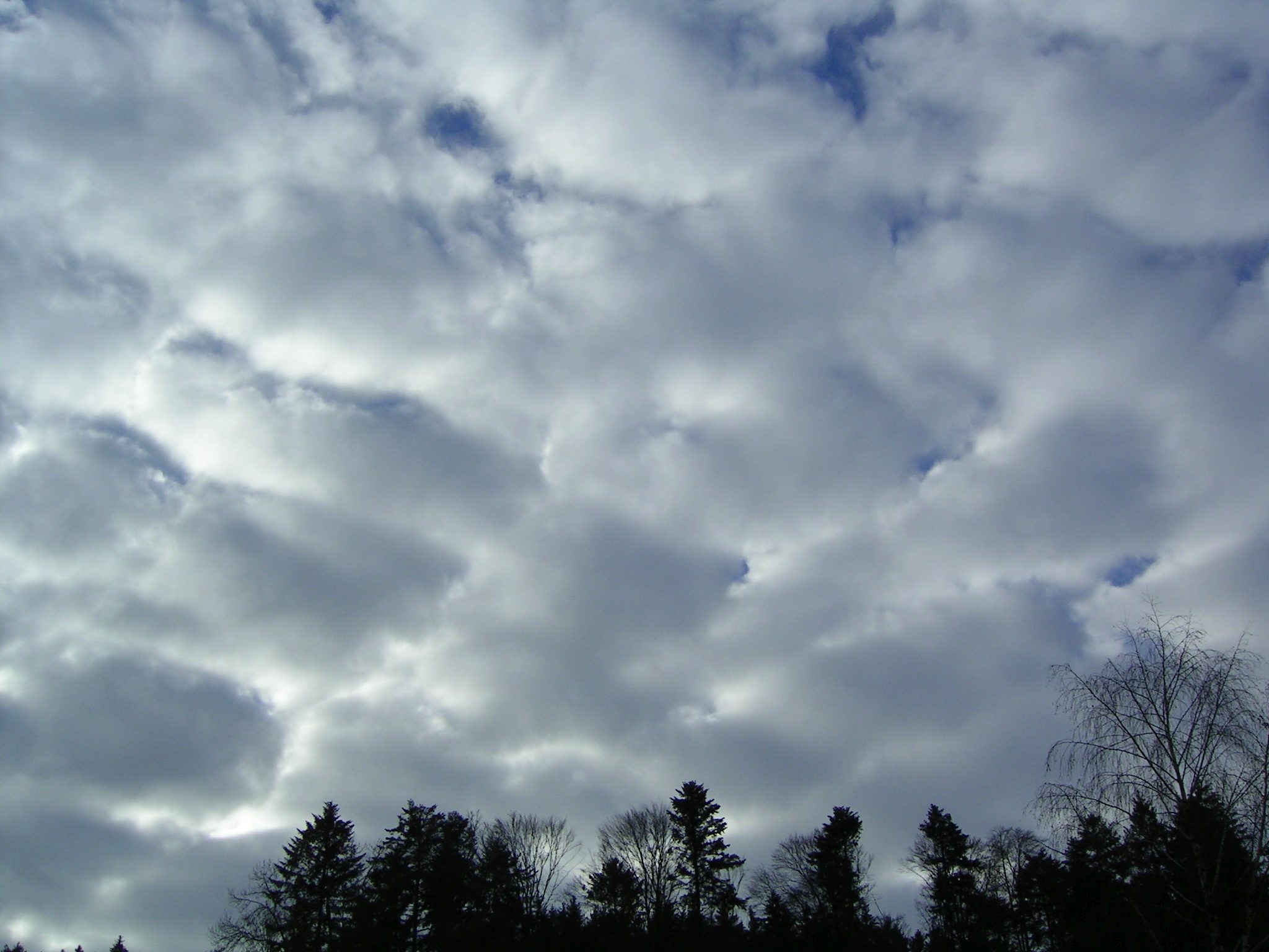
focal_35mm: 36
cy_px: 476
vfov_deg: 39.7
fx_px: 1320
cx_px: 634
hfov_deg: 51.4
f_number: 4.8
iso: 50
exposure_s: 1/1057
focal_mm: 5.6
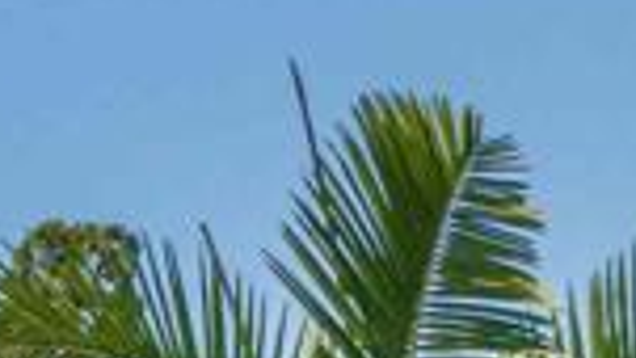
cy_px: 1287
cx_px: -1470
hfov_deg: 9.0
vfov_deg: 6.0
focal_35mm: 177
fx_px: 2985
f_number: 2.8
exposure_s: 1/400
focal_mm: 12.29
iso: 100
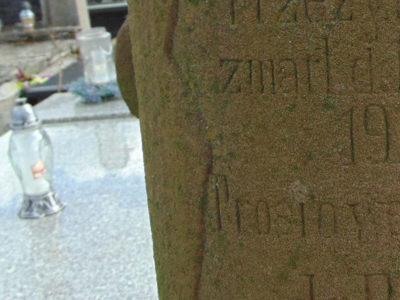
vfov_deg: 21.4
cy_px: 78
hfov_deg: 27.3
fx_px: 786
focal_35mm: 68
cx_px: 379
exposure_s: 1/250
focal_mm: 4.5
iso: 80
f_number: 3
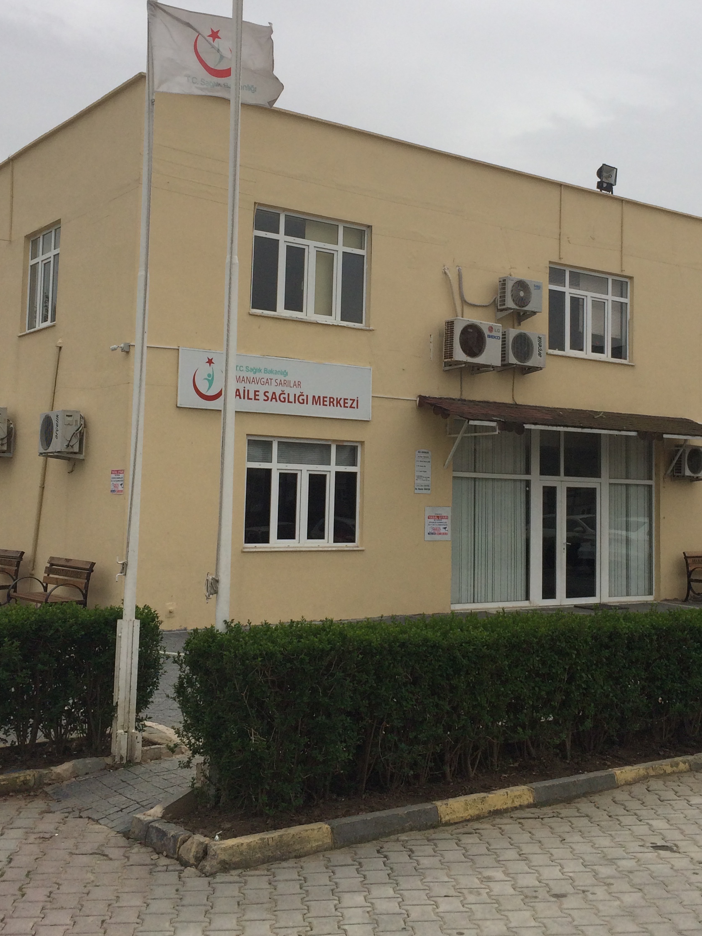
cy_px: 398
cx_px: 398
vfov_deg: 44.7
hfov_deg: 34.3
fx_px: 1136
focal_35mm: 42
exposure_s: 1/3425
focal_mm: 4.15
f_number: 2.2
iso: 32
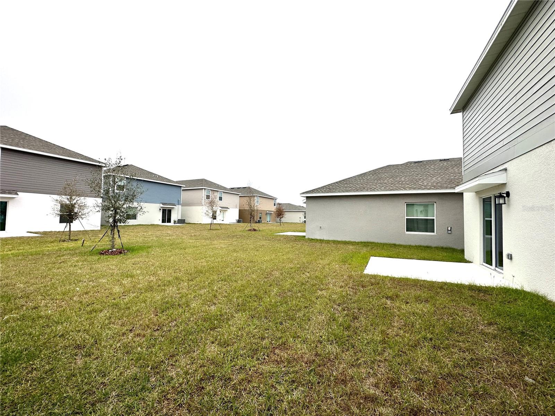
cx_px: 278
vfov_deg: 85.7
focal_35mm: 14
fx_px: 224
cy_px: 208
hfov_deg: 102.1
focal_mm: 2.22
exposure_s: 1/1006
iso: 50
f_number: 2.2
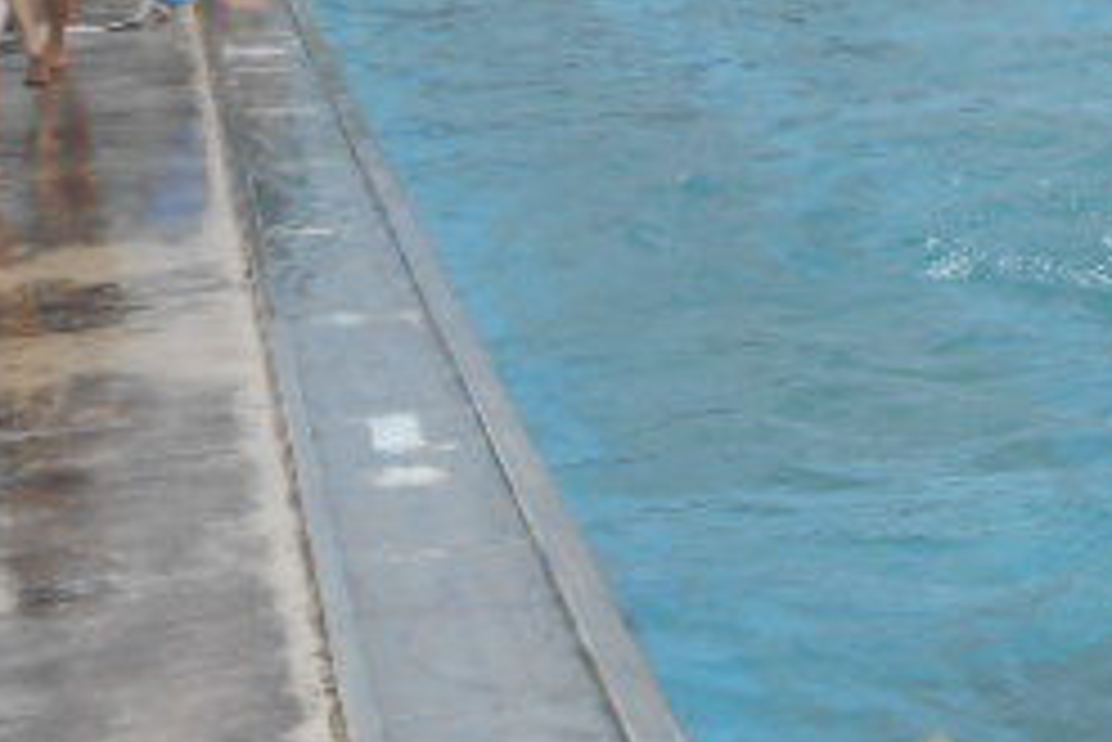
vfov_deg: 13.0
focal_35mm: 105
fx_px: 3245
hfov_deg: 18.5
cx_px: 1319
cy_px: 463
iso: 80
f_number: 3.9
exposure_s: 1/800
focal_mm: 6.7
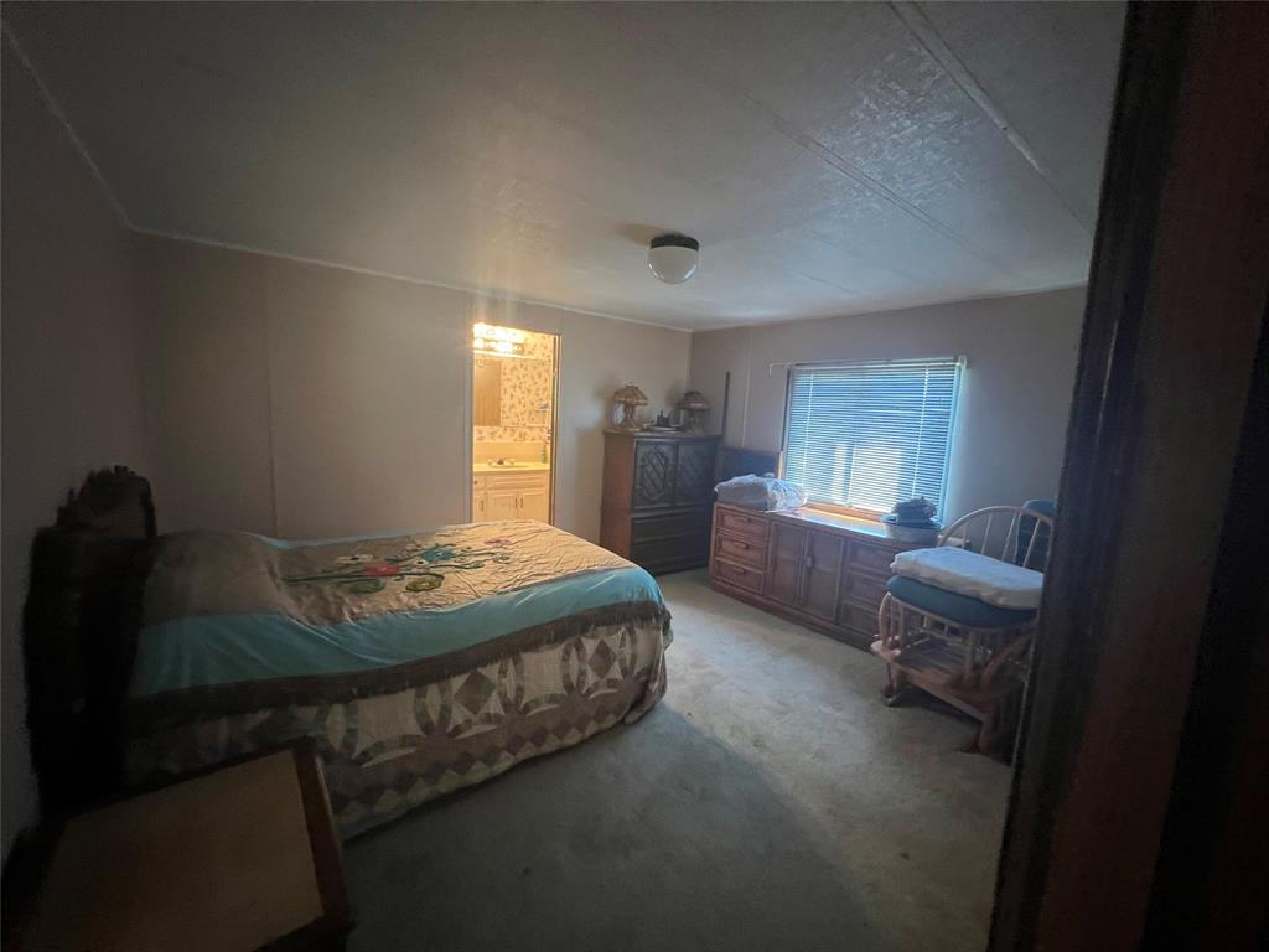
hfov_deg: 106.2
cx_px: 634
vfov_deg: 89.9
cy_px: 476
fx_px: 477
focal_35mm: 13
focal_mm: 1.57
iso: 500
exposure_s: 1/60
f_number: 1.8
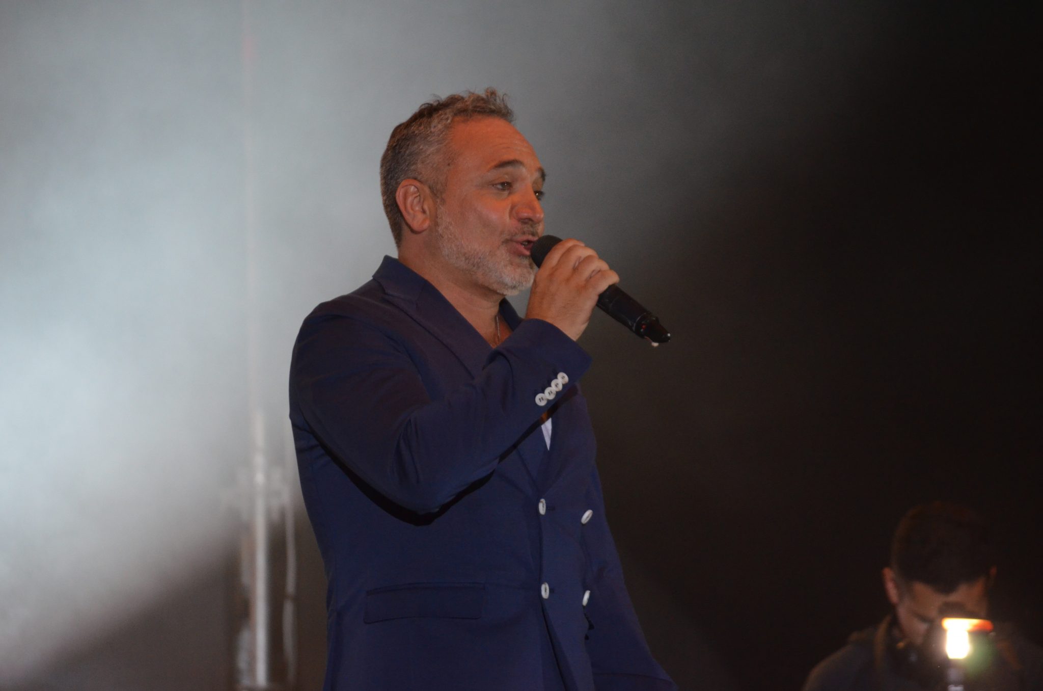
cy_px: 346
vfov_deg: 6.1
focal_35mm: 225
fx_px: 6505
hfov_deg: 9.2
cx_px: 522
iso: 1600
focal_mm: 150
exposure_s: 1/200
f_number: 5
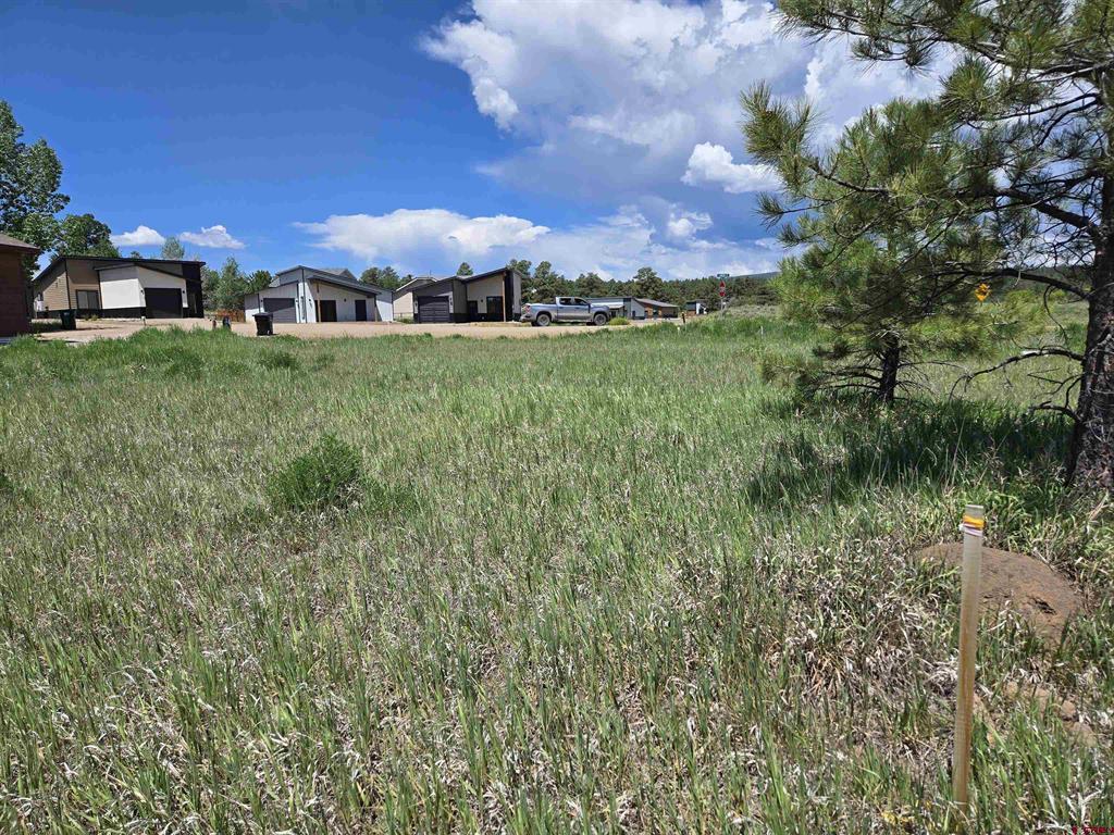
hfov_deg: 73.9
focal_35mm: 23
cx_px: 557
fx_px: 740
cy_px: 418
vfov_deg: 58.9
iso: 32
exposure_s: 1/2921
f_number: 1.8
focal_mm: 5.4
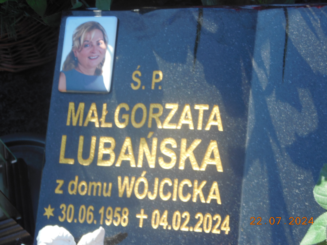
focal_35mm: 87
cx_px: 164
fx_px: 822
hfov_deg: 22.5
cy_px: 122
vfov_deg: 17.0
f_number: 4.6
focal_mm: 15.5
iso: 125
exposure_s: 1/250
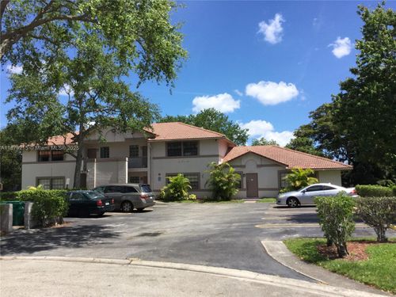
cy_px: 148
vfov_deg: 45.4
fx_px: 355
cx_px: 198
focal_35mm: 31
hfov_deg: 58.4
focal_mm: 3.3
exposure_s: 1/1087
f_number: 2.4
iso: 25
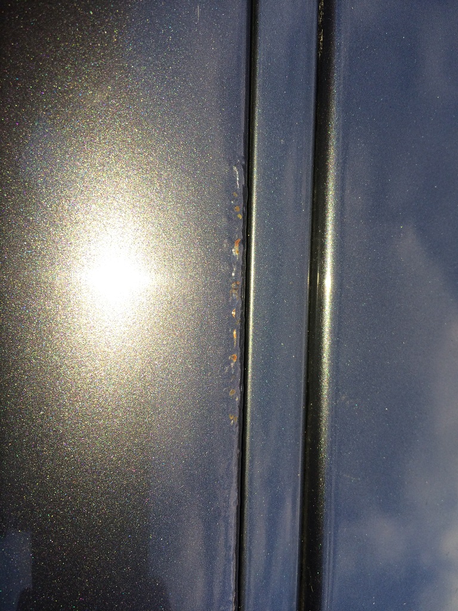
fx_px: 512
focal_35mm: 29
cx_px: 229
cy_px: 306
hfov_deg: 48.2
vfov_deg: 61.7
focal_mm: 4.15
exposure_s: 1/203
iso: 32
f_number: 2.2
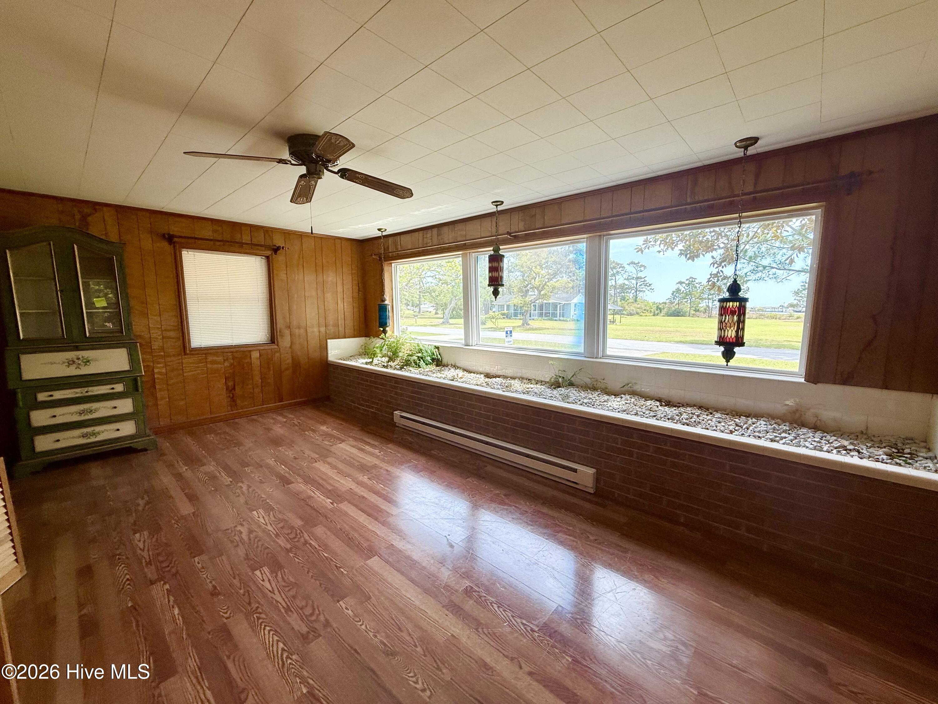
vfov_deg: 85.7
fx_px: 379
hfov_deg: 102.1
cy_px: 352
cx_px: 469
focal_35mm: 14
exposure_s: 1/245
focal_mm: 2.22
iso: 50
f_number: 2.2
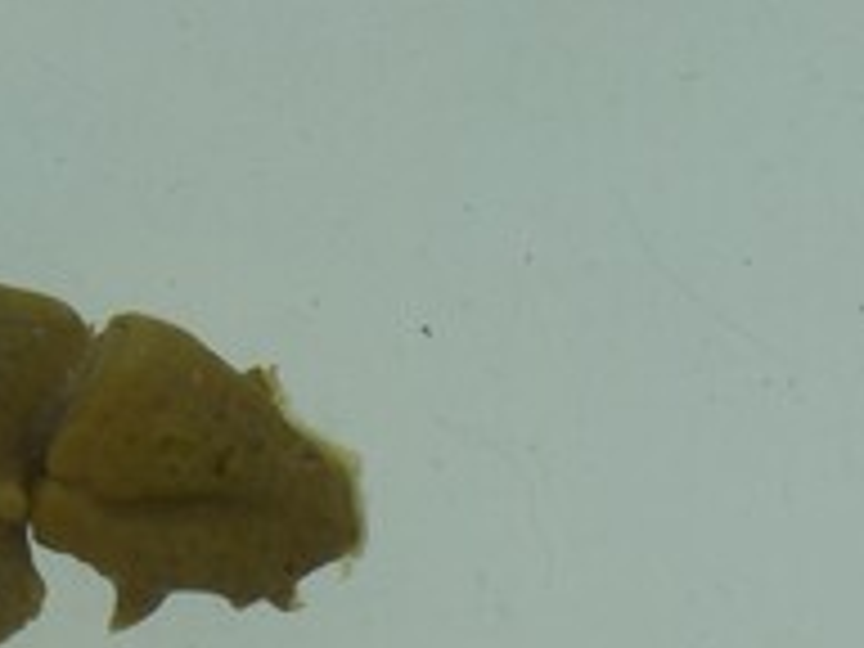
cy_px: 1636
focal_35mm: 360
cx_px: 1220
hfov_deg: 5.5
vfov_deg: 4.0
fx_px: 8985
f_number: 9
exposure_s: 1/100
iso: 50
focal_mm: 60
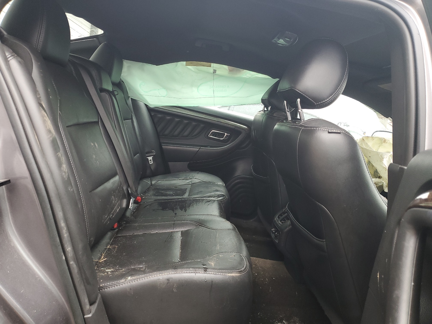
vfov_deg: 53.1
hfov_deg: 67.3
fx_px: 324
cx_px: 216
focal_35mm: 26
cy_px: 162
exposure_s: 1/120
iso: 77
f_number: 1.5
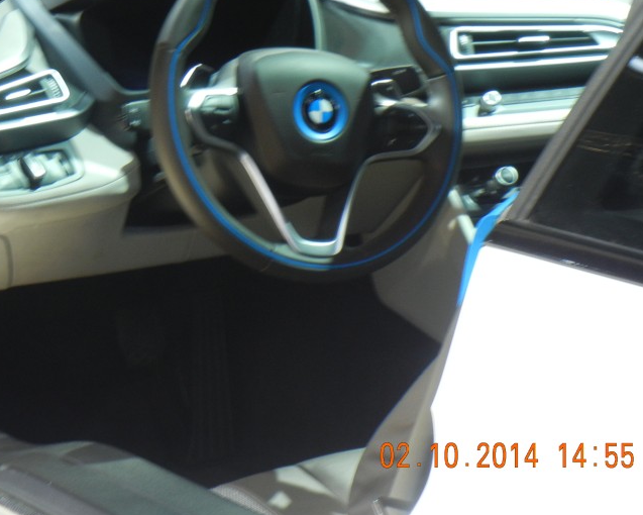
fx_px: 3465
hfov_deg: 10.6
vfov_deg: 8.5
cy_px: 148
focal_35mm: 182
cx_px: 181
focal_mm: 20.9
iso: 200
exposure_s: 1/4.7
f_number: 4.6
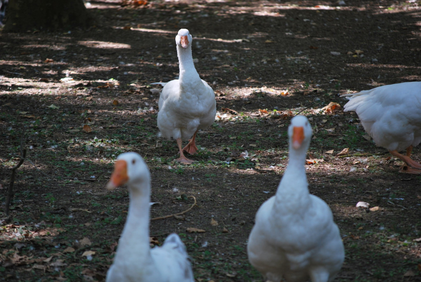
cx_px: 210
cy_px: 141
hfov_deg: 13.7
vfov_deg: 9.2
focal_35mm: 150
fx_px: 1756
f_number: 4.5
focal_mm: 100
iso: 200
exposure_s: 1/125
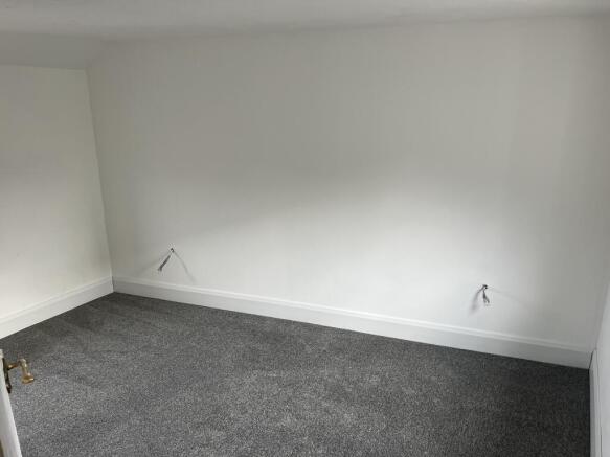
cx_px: 305
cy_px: 228
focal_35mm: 26
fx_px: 458
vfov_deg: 53.0
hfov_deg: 67.3
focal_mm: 5.7
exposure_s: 1/110
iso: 125
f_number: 1.5
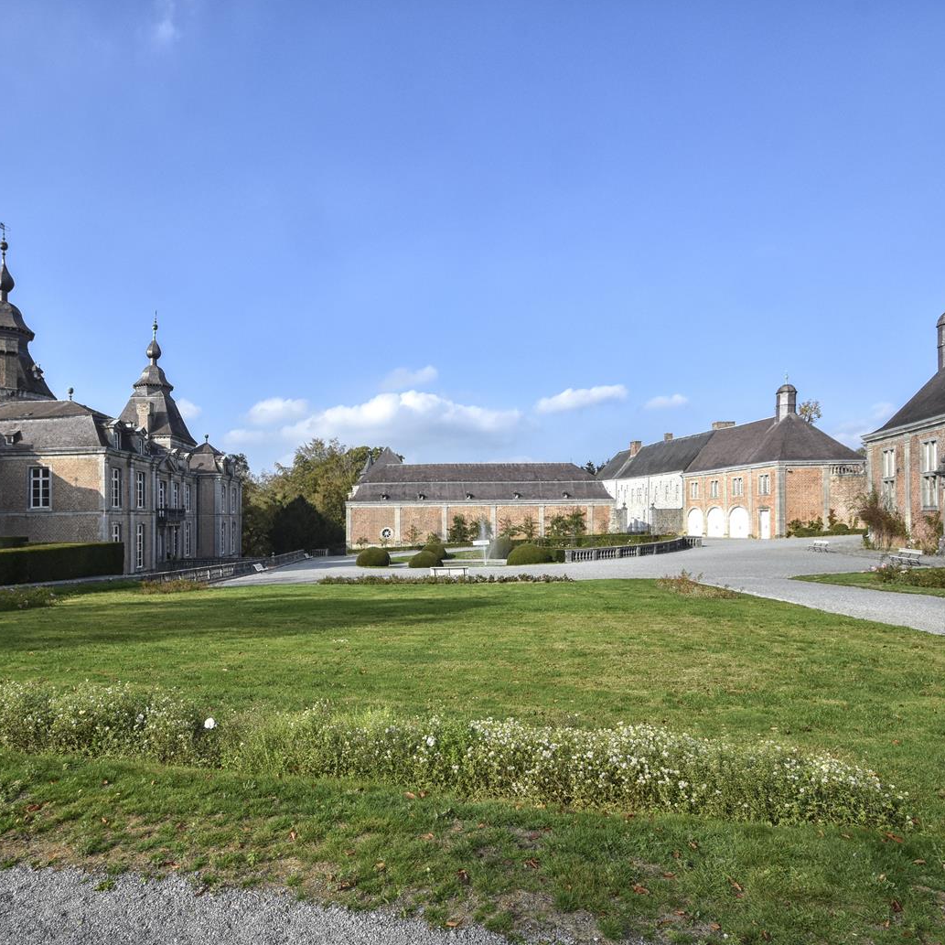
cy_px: 473
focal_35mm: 20
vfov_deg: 74.8
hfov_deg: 73.8
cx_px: 365
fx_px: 618
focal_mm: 10
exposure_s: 1/320
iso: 200
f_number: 9
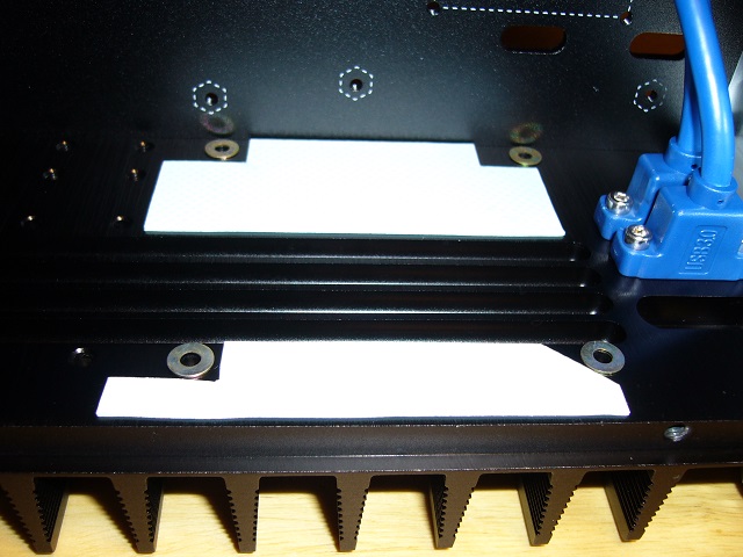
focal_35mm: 35
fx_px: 751
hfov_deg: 52.6
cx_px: 372
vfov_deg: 40.7
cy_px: 278
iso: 80
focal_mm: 5.8
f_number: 2.8
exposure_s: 1/30
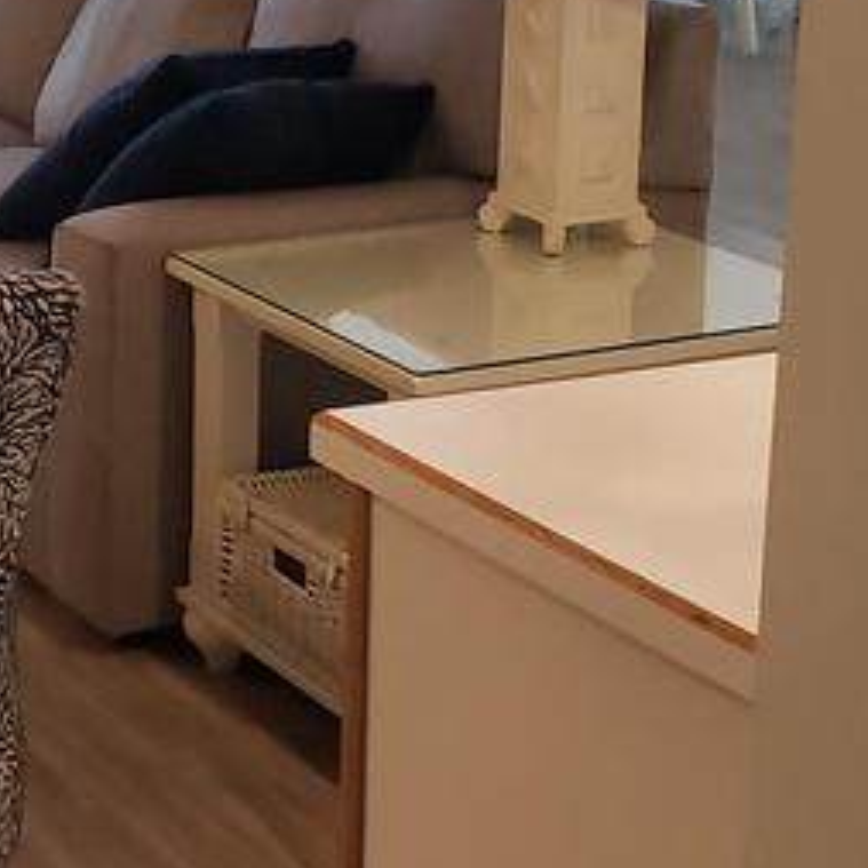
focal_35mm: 98
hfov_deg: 16.2
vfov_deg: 17.5
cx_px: -446
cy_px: 99
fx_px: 2780
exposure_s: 1/60
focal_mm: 4.3
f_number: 2.4
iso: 250
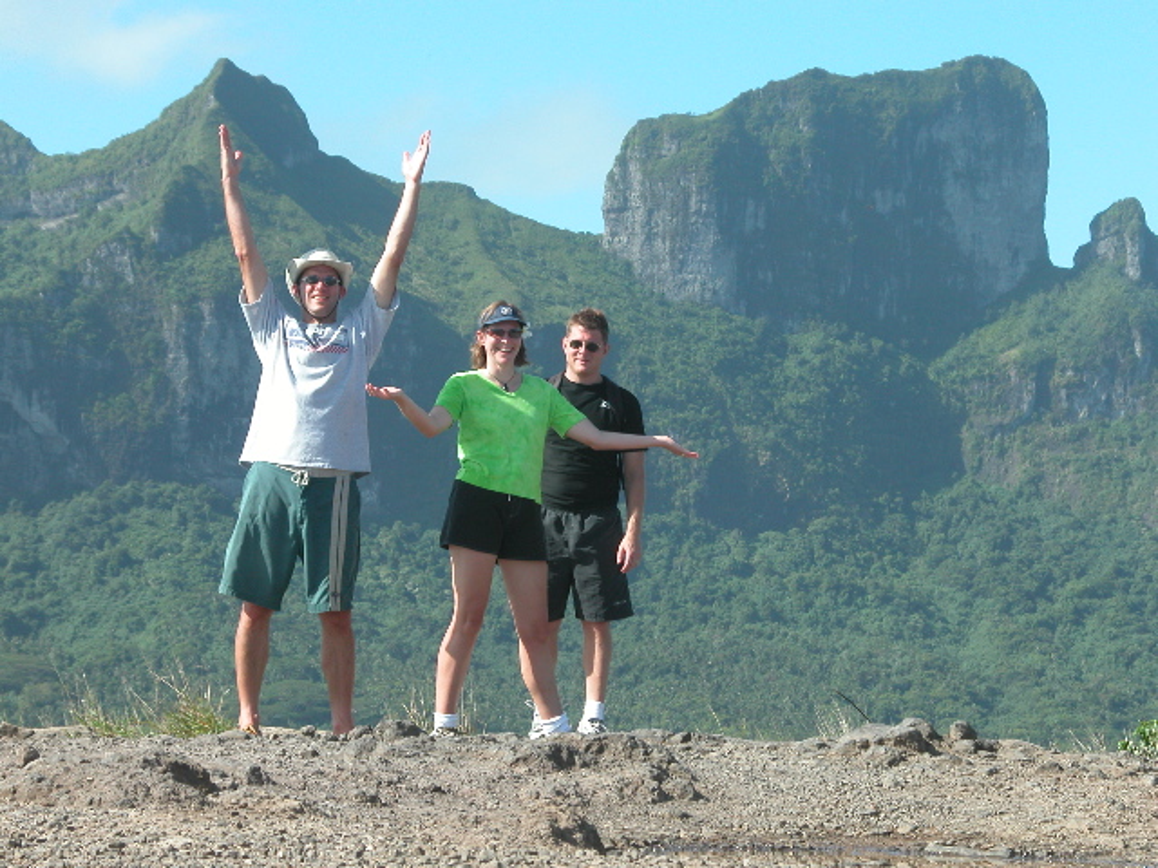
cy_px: 434
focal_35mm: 125
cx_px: 579
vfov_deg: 11.9
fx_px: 4182
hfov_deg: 15.8
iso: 100
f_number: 6.7
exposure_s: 1/169
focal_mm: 31.9
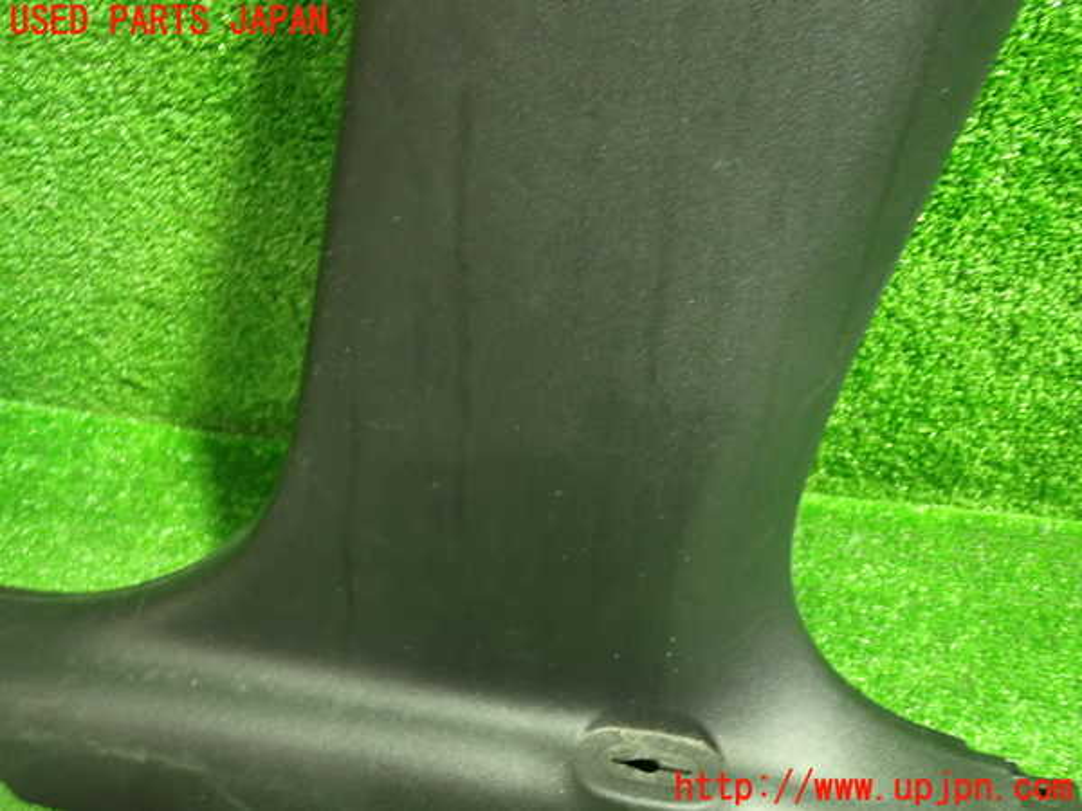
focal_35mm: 30
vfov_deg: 46.8
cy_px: 406
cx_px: 541
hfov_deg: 60.0
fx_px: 938
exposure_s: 1/25
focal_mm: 5.4
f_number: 2.3
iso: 800
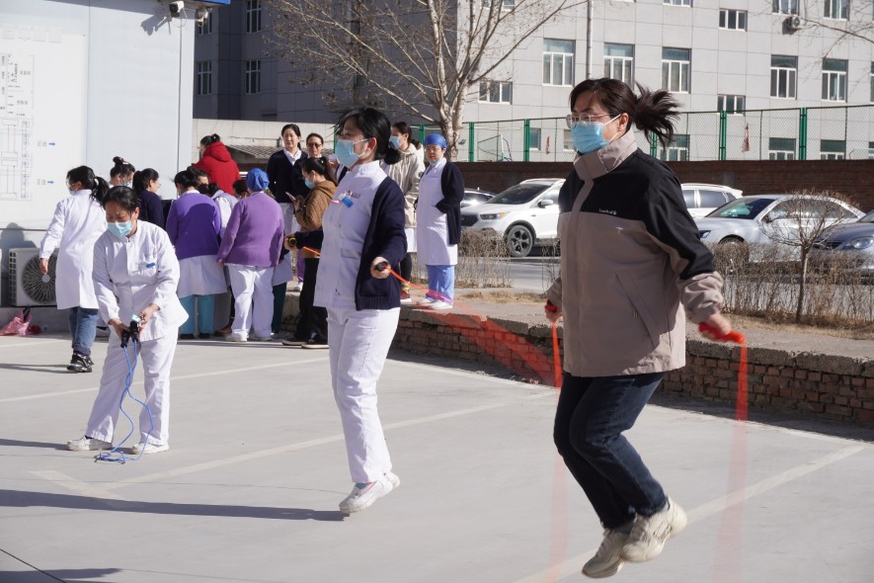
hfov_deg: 27.0
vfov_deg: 18.2
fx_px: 1821
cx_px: 437
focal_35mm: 75
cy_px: 292
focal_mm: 50
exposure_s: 1/160
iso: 100
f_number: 11
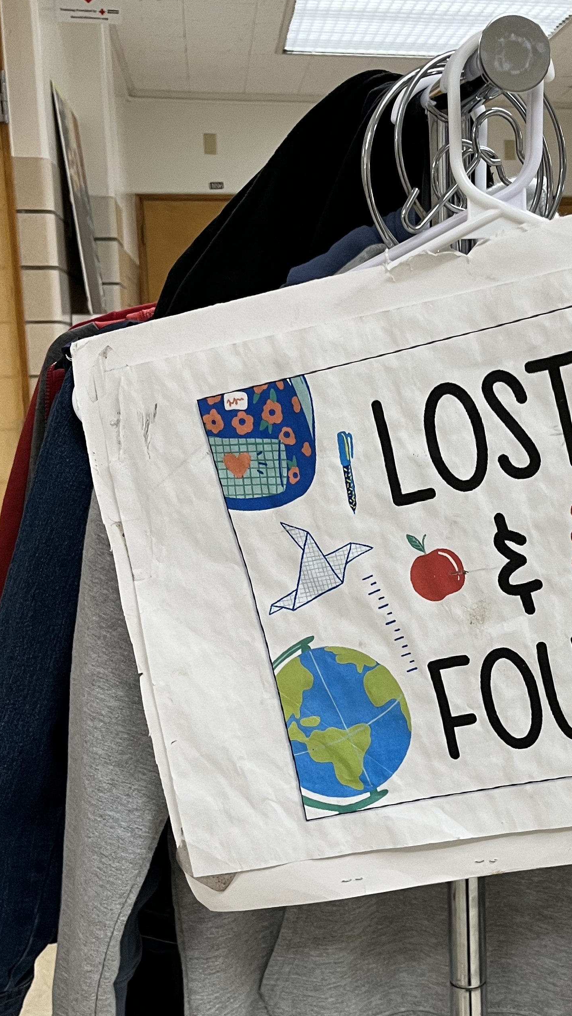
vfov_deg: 45.4
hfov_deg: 26.0
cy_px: 557
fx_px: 1213
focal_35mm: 45
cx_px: 469
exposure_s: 1/74
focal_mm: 5.1
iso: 125
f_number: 1.6
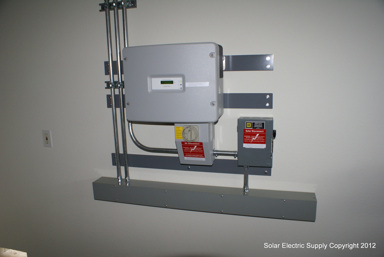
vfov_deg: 48.1
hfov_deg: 67.3
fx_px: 288
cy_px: 128
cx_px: 192
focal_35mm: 27
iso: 400
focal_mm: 18
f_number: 5.6
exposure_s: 1/60
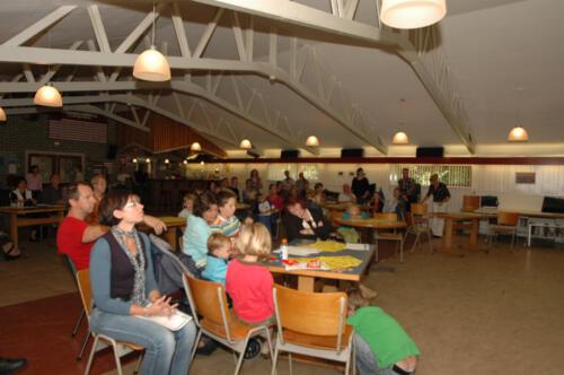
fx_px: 352
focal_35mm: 22
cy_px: 188
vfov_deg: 56.0
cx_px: 282
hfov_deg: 77.4
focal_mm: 15
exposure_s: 1/80
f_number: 6.3
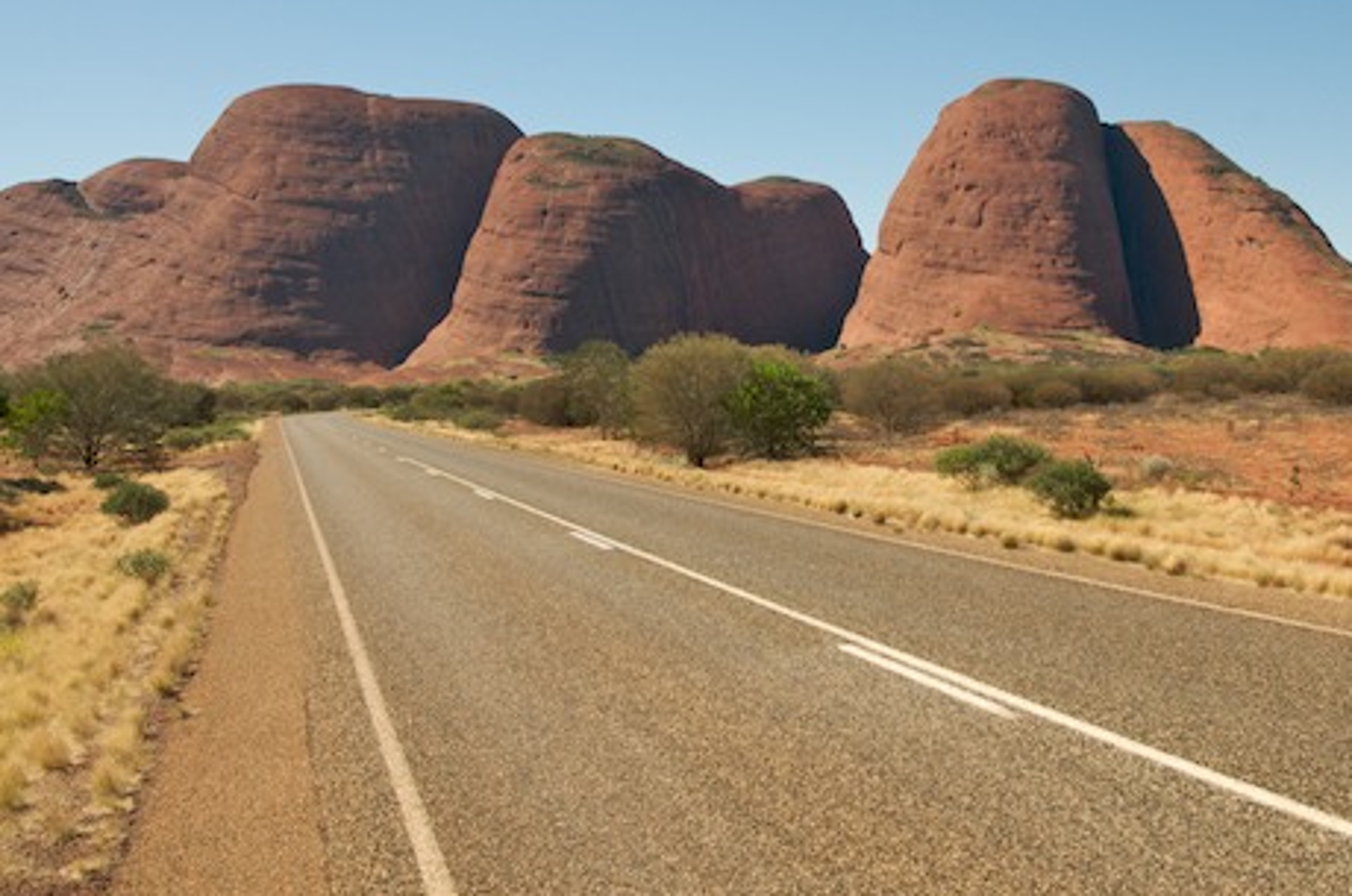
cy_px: 317
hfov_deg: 41.7
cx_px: 835
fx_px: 1762
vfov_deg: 28.4
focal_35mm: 47
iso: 320
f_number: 10
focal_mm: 24
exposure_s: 1/400
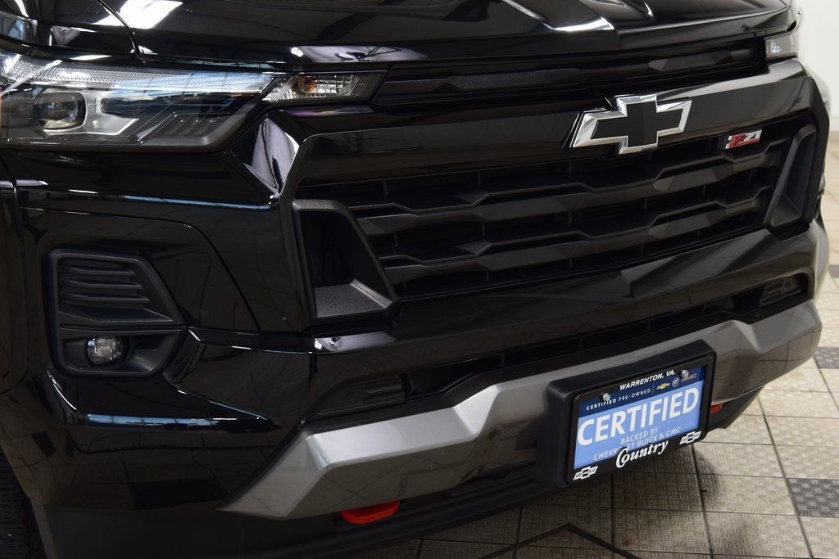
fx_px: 1329
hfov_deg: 35.0
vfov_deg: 23.8
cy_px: 280
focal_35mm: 57
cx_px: 420
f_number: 6.3
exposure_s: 1/15
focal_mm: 38
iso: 640
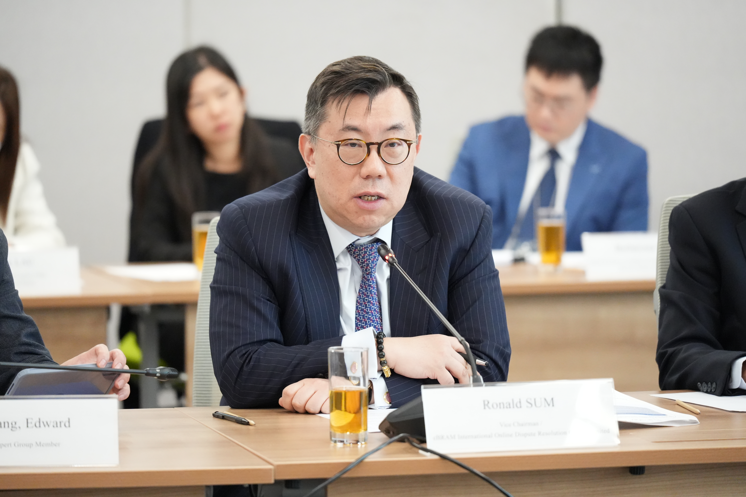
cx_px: 373
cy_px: 248
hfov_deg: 10.3
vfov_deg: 6.9
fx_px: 4144
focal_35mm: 200
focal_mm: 200
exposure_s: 1/200
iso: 10000
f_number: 4
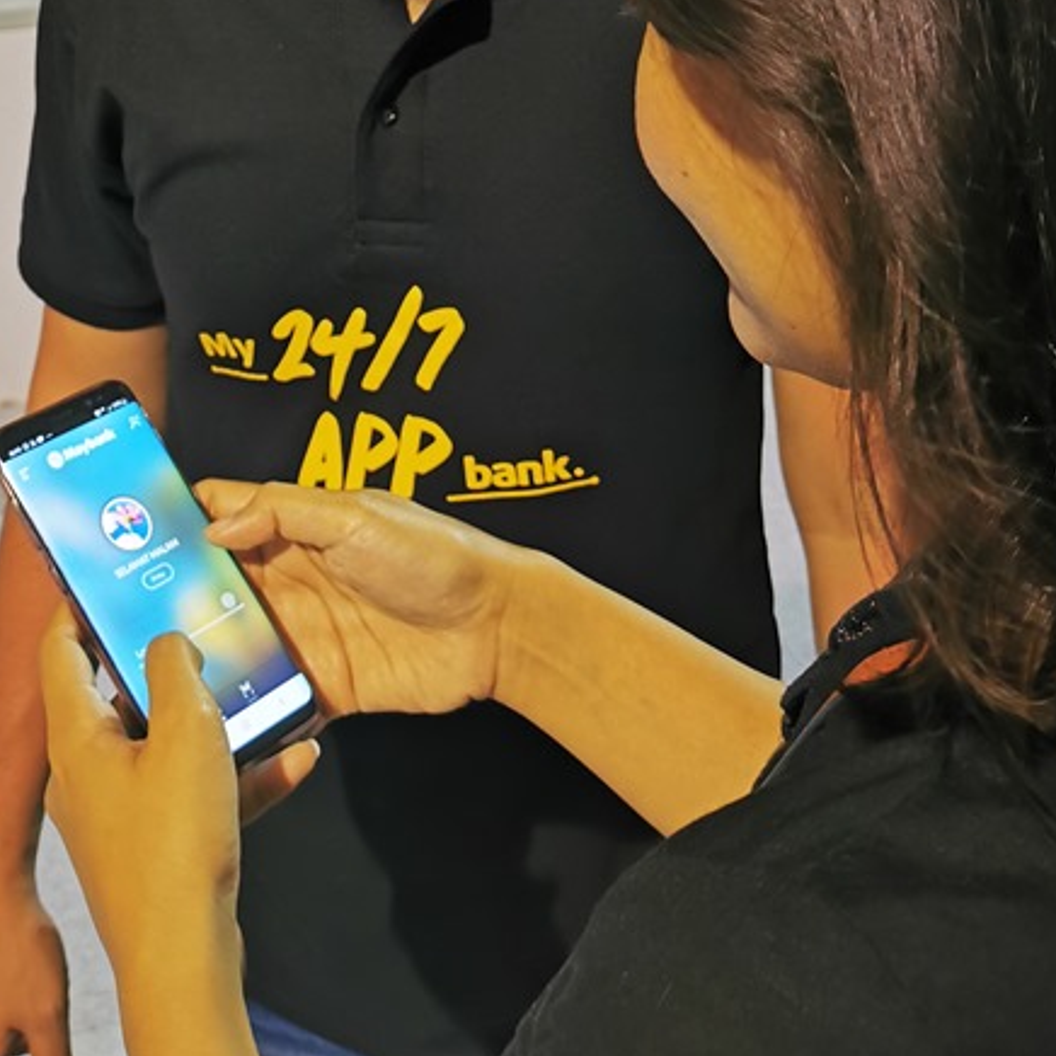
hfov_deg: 30.4
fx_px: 1933
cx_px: 385
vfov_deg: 27.3
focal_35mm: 56
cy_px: -172
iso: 80
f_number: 1.6
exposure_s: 4
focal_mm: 5.56
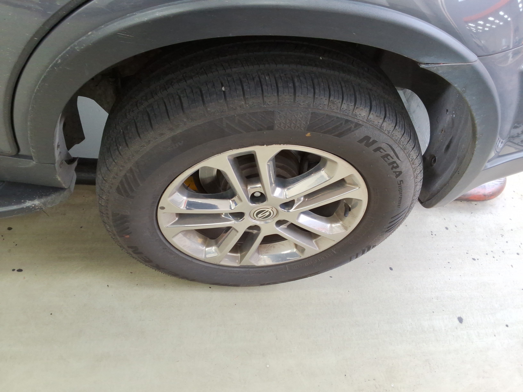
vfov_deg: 49.7
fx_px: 423
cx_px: 262
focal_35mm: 28
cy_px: 196
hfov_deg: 63.4
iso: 45
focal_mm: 2.91
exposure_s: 1/40
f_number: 1.9
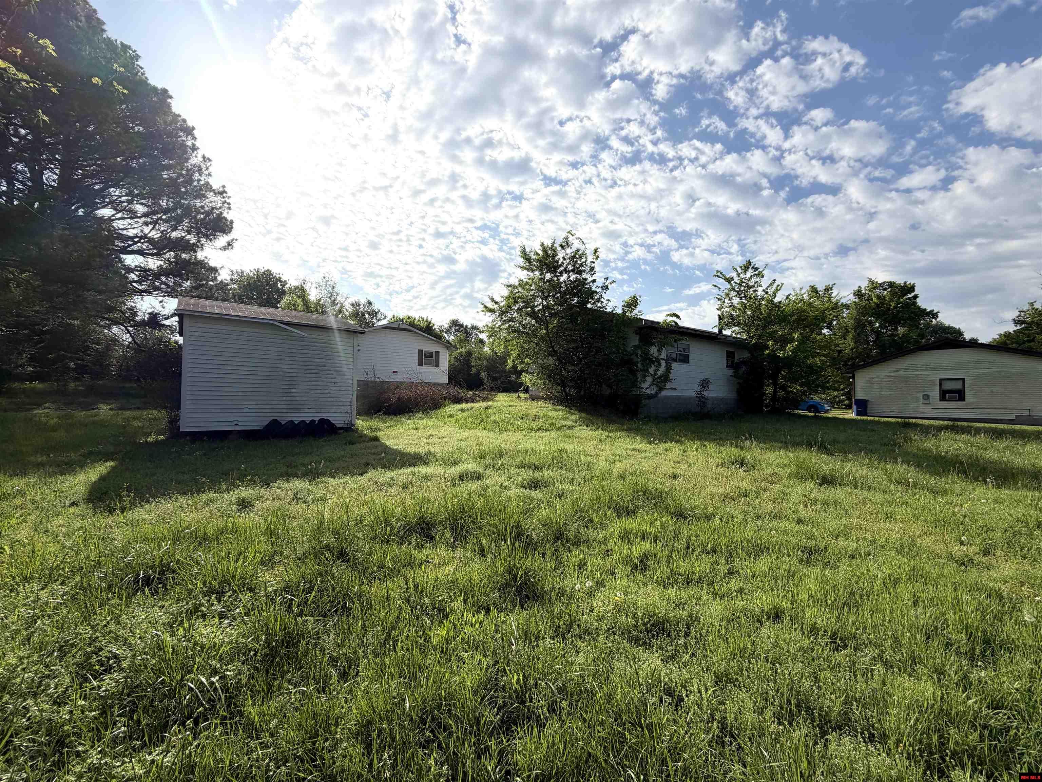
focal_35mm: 14
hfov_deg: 102.1
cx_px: 521
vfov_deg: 85.7
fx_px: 421
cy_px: 391
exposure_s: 1/2024
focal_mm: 2.22
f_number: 2.2
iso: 32
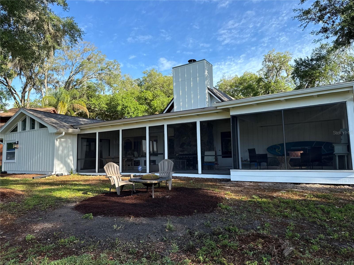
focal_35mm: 24
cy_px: 132
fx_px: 245
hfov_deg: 71.6
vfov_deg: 56.8
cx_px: 177
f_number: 1.78
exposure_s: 1/1337
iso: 80
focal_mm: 6.76
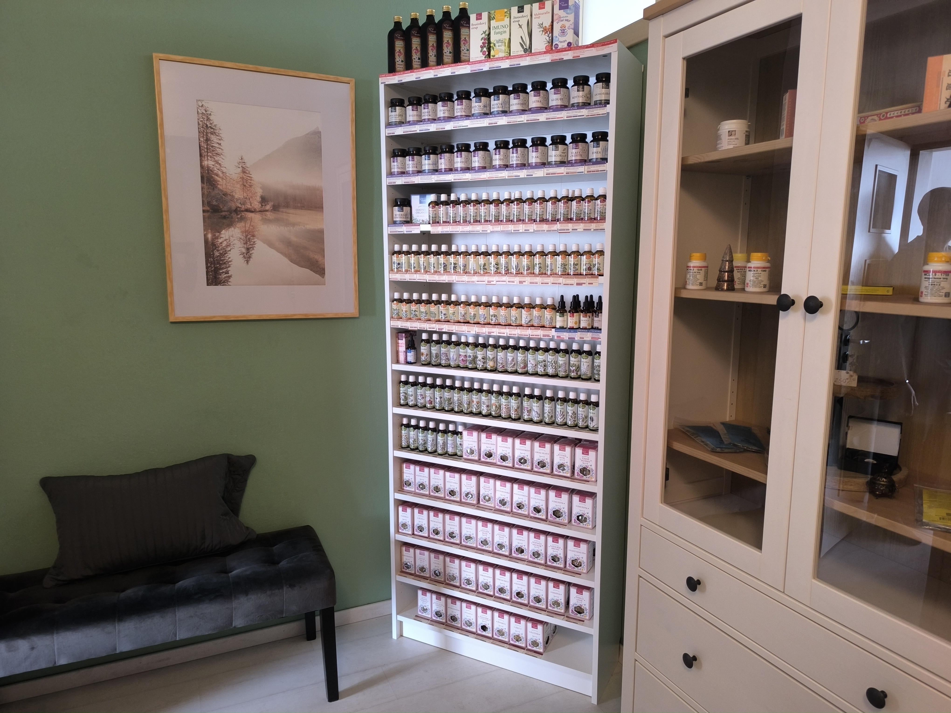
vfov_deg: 58.9
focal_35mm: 23
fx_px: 632
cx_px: 476
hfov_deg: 73.9
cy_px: 356
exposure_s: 1/25
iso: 1600
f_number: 1.65
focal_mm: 6.14
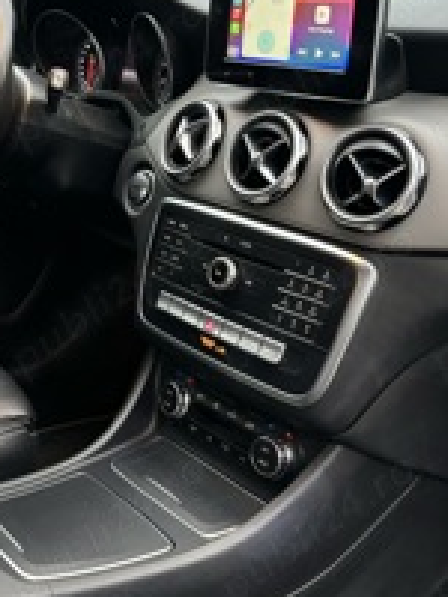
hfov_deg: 26.6
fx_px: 897
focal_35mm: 52
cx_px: 3
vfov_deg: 35.7
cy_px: 122
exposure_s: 1/60
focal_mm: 5.96
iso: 250
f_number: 1.6
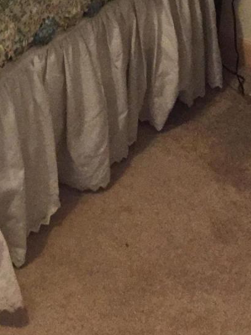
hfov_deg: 13.1
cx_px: -121
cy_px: -184
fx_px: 1034
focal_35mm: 107
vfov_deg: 16.5
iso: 250
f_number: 2.2
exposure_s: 1/24
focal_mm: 4.15
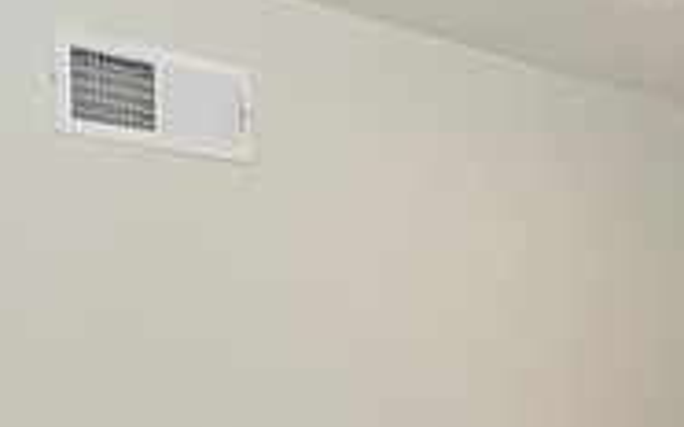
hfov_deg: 20.6
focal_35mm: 84
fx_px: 1565
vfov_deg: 15.2
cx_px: 1055
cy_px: 447
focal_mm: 10
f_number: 8
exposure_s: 1/30
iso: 180
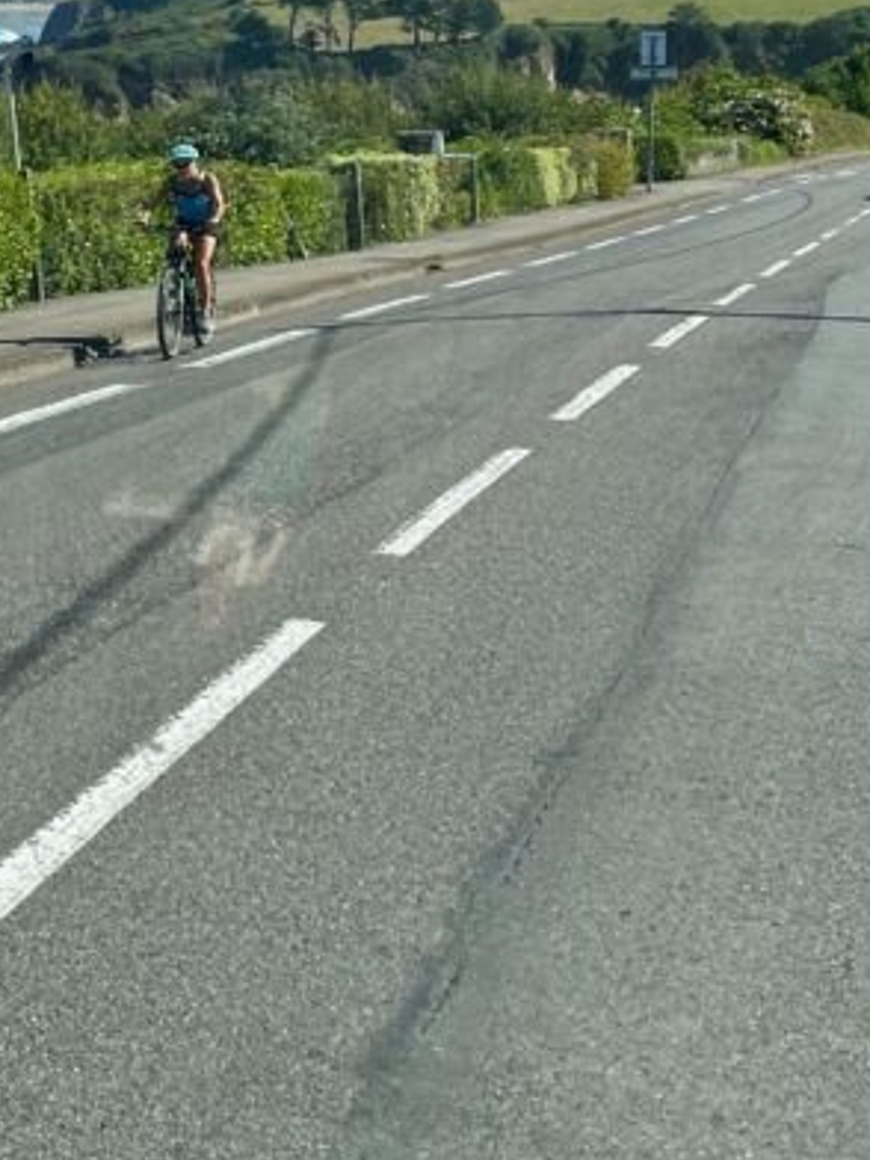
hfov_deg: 20.6
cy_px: 151
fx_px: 2279
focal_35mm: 68
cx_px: -92
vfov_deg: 27.7
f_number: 1.6
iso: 32
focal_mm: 4.2
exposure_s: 1/2681
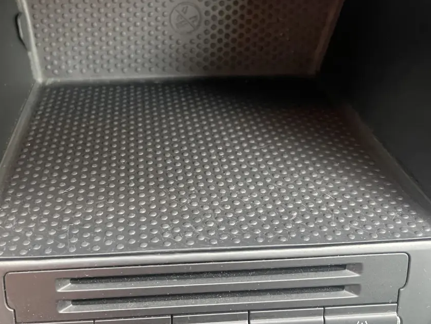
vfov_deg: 33.5
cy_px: 137
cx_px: 160
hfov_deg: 43.5
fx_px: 535
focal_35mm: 43
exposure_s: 1/30
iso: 640
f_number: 1.6
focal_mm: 5.1
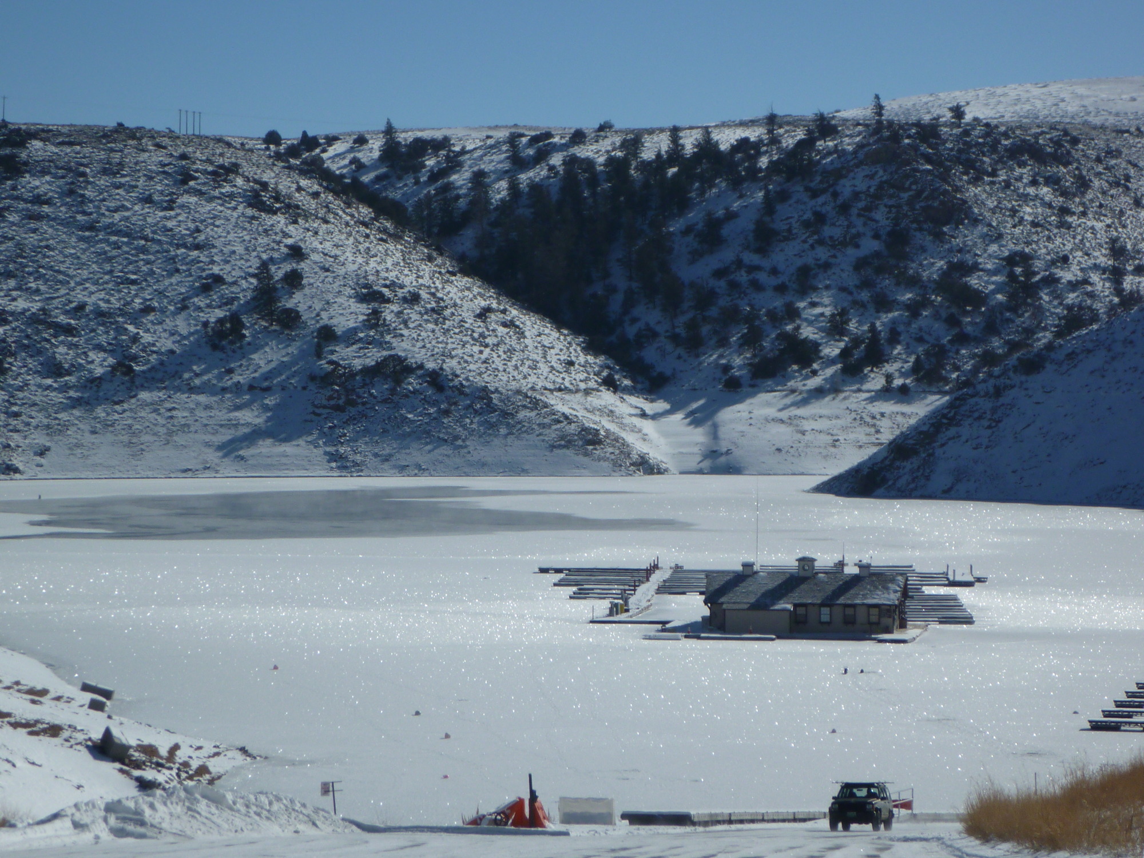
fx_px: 3768
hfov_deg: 17.3
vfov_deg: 13.0
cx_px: 572
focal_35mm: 114
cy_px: 429
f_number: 5.7
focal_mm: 16.6
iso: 80
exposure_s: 1/1000
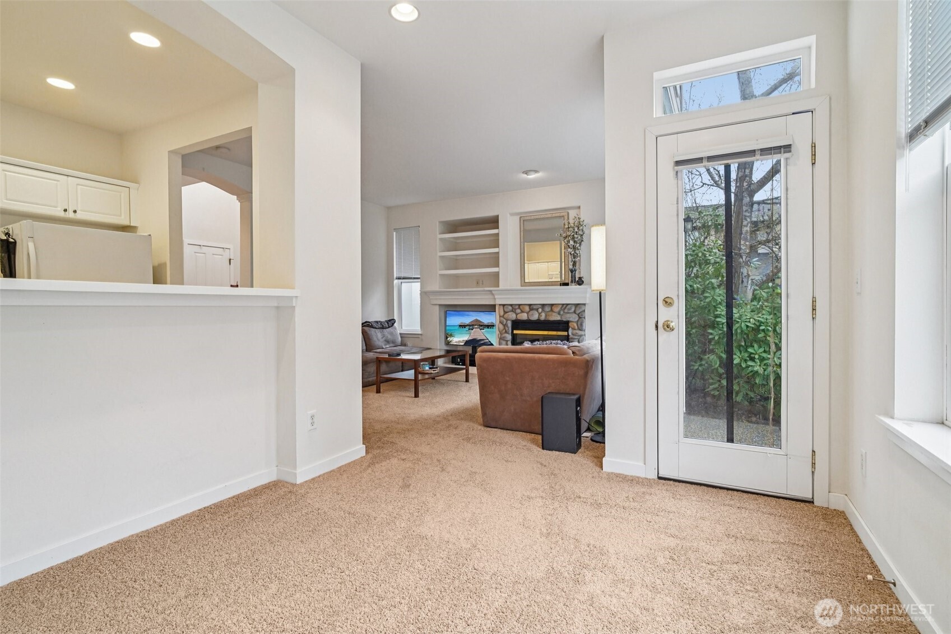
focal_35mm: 16
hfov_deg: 96.7
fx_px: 423
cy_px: 317
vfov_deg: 73.7
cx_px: 476
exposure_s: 1/30
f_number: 8
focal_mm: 16
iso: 1600
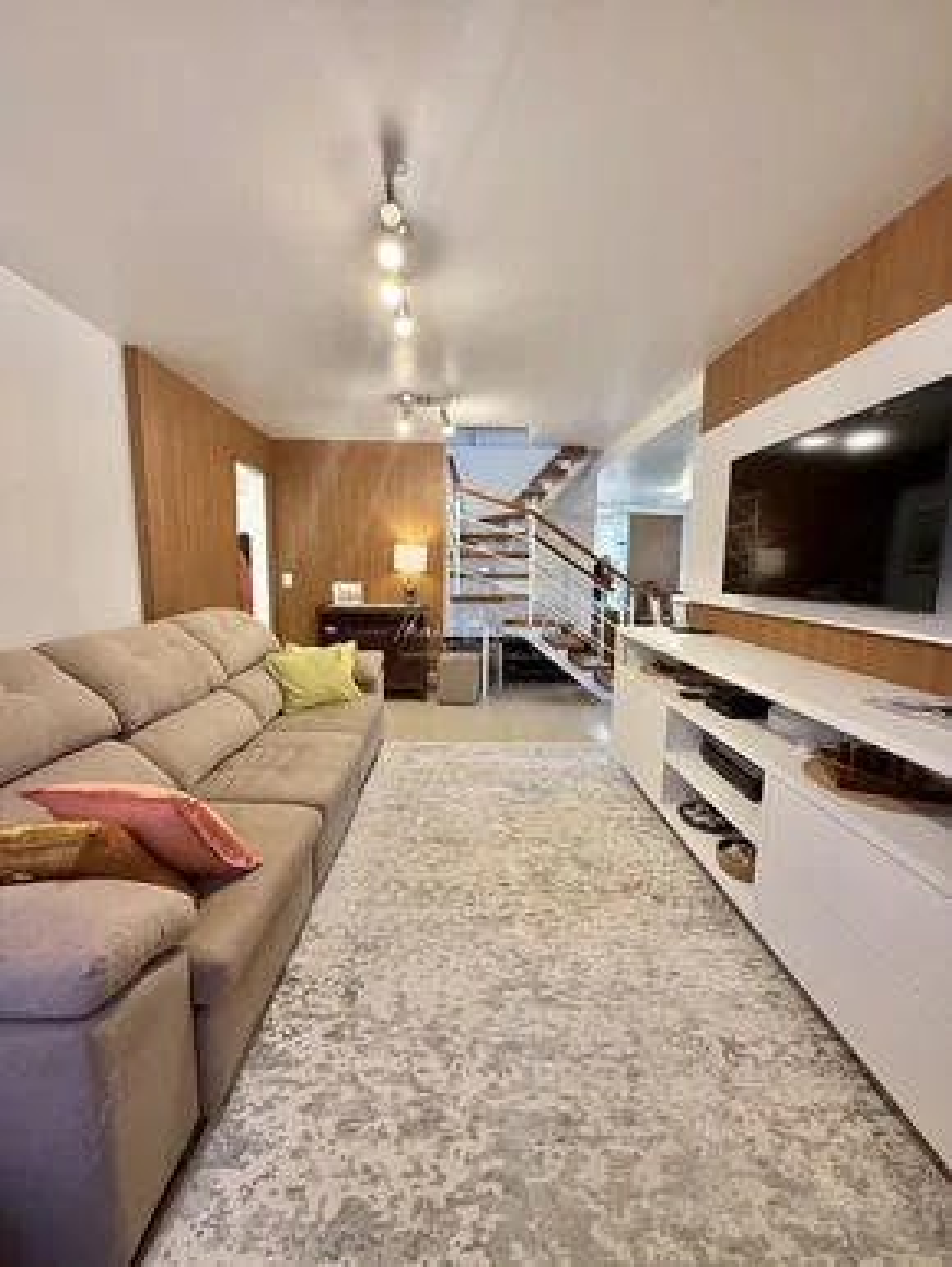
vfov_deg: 102.0
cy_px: 634
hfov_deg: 85.7
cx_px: 476
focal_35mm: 14
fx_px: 513
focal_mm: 2.22
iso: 250
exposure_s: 1/120
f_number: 2.2
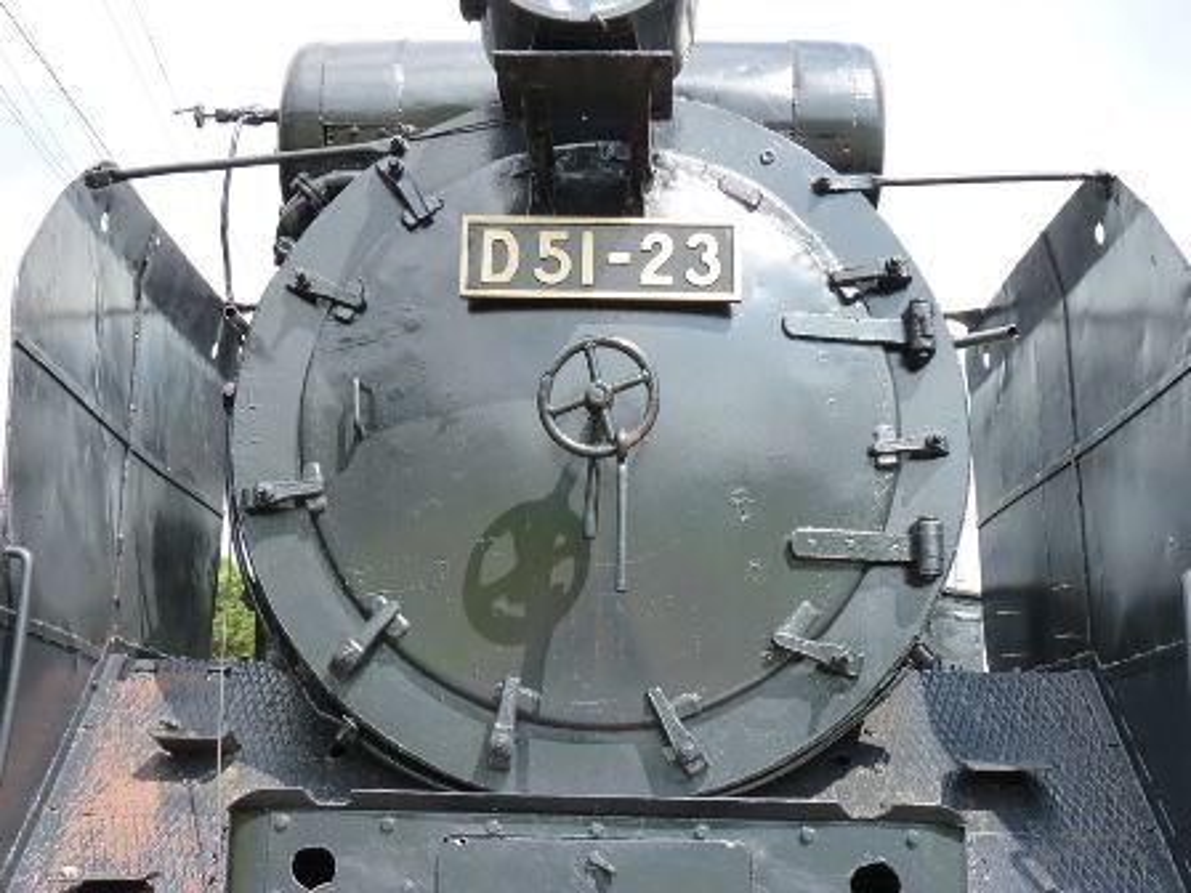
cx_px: 596
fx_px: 1514
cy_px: 446
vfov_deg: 32.9
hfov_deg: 42.9
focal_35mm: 44
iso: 125
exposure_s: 1/200
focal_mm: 7.8
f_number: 4
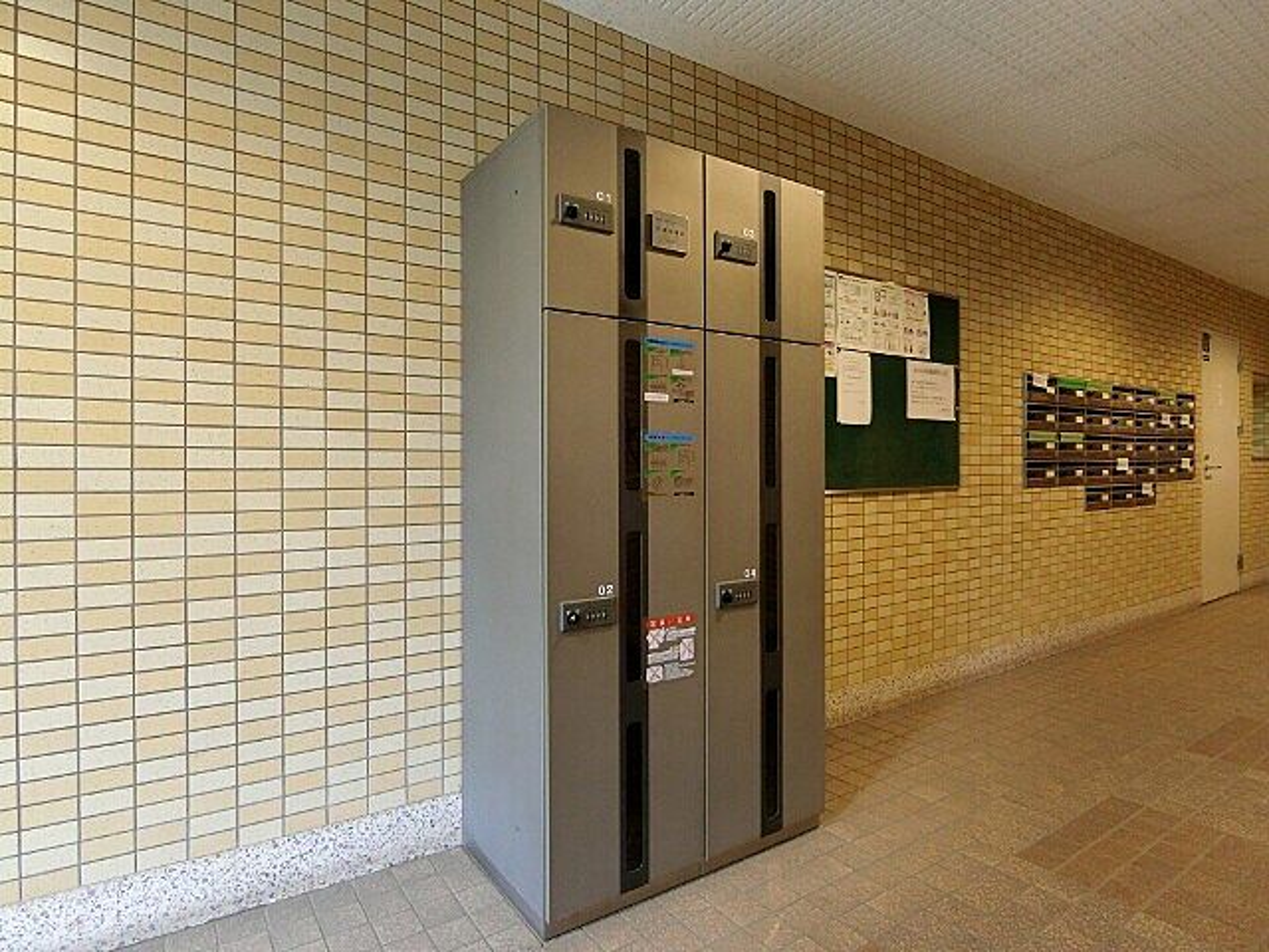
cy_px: 476
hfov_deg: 84.7
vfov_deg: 68.7
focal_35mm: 19
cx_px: 634
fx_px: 697
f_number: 2.7
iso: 400
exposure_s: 1/50
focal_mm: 4.06
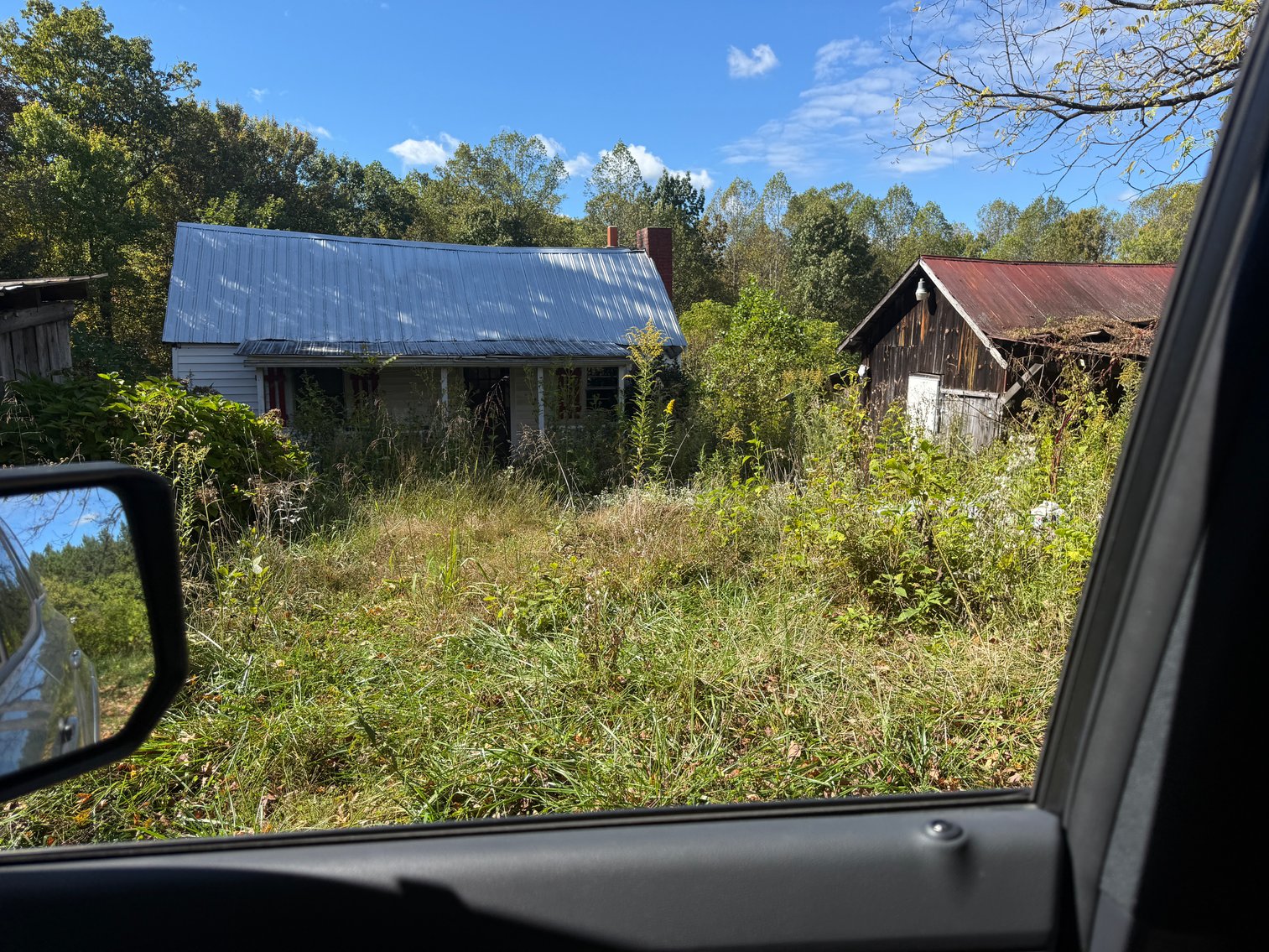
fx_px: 880
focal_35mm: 24
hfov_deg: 71.6
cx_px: 634
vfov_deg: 56.8
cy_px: 476
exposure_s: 1/2370
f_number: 1.78
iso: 80
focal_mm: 6.76
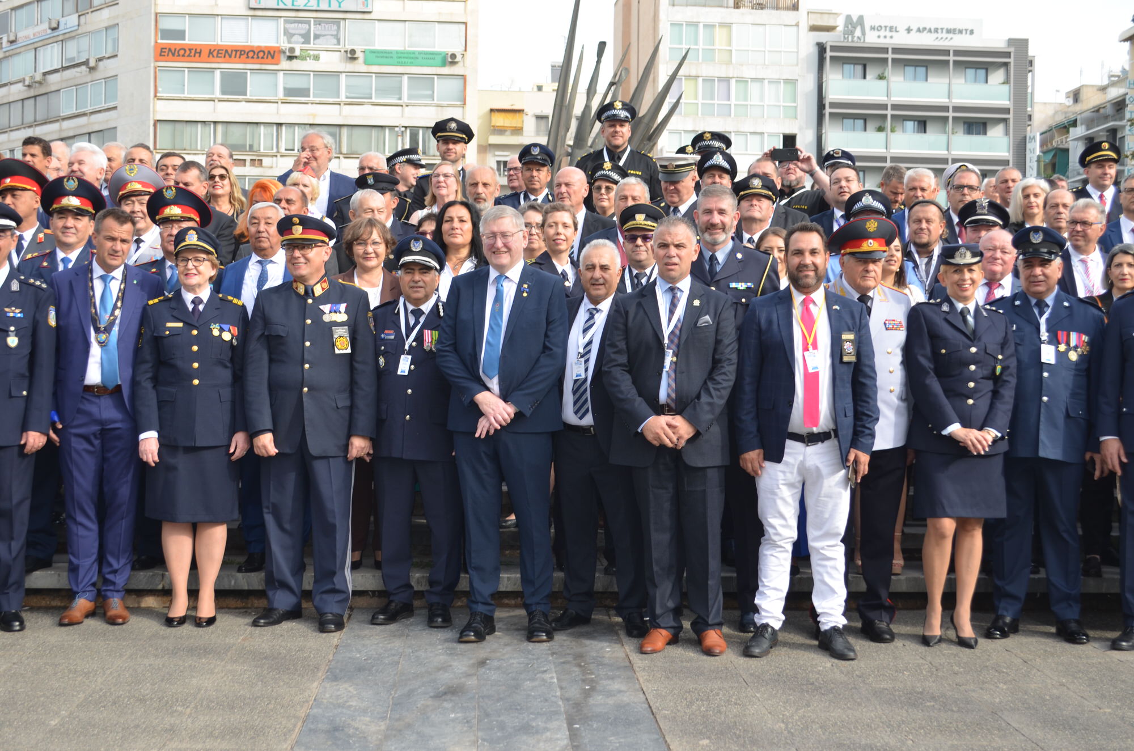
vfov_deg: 28.0
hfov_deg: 41.2
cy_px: 376
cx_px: 567
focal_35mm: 48
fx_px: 1509
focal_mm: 32
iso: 100
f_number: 5
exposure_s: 1/125
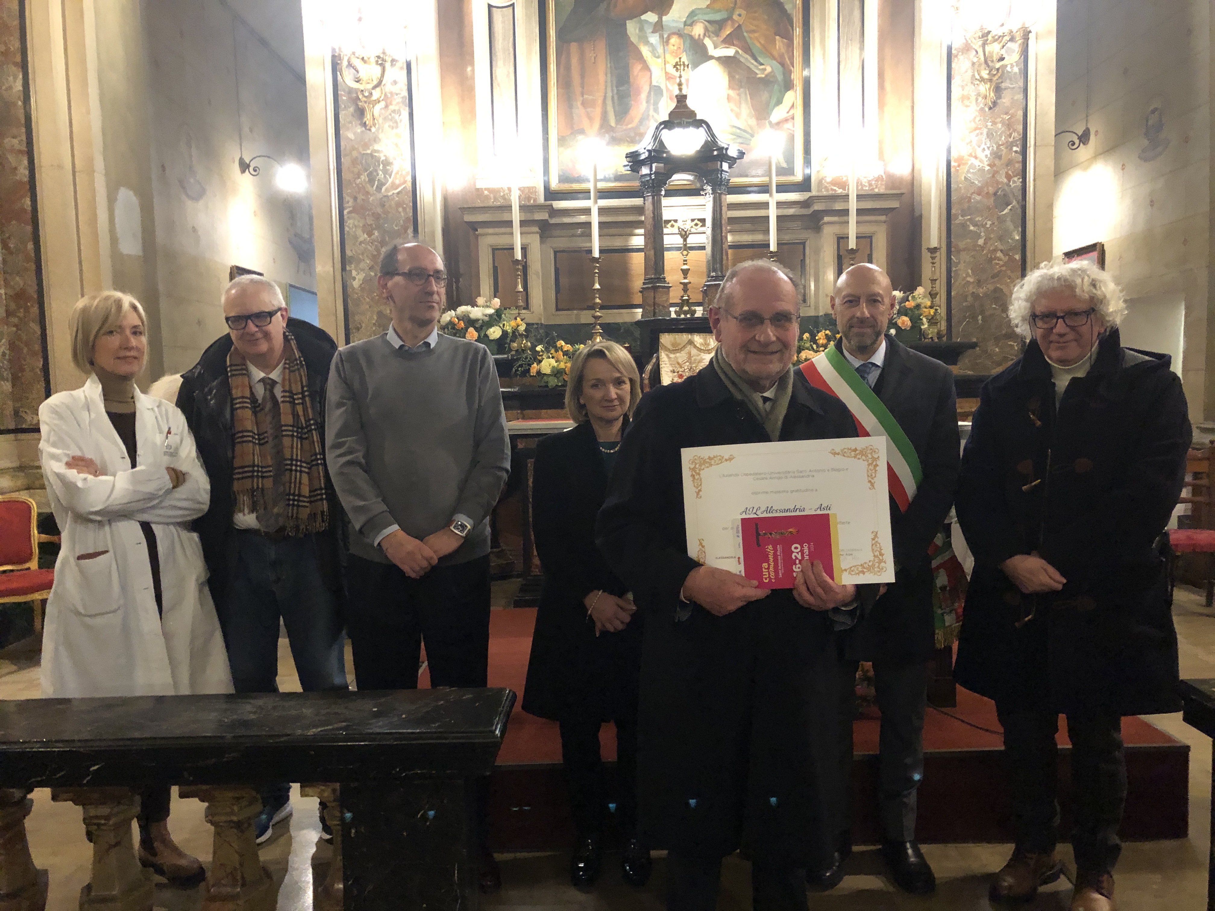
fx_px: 983
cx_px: 608
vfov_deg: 49.7
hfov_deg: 63.4
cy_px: 456
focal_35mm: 28
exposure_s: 1/4
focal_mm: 3.99
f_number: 1.8
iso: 80
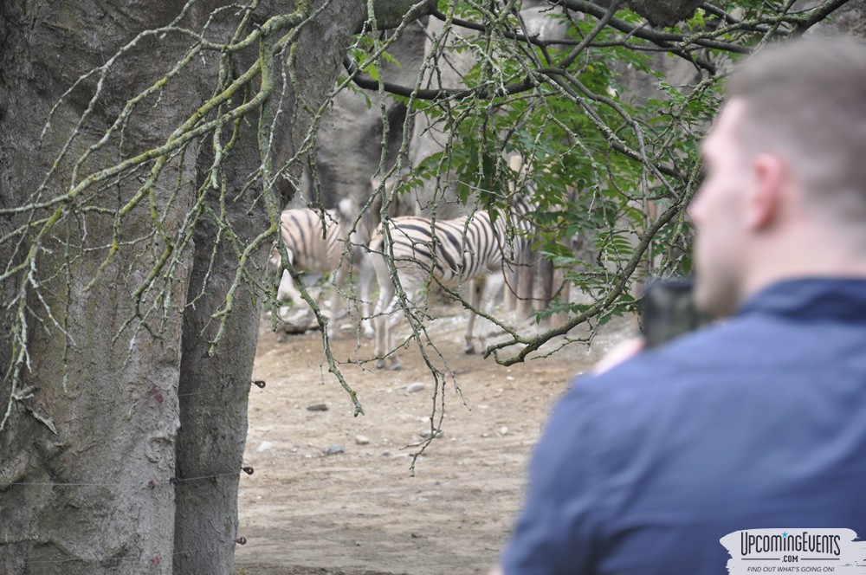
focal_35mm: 158
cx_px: 433
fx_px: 3784
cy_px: 288
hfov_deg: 13.1
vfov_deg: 8.7
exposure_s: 1/13
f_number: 5.6
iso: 400
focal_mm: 105
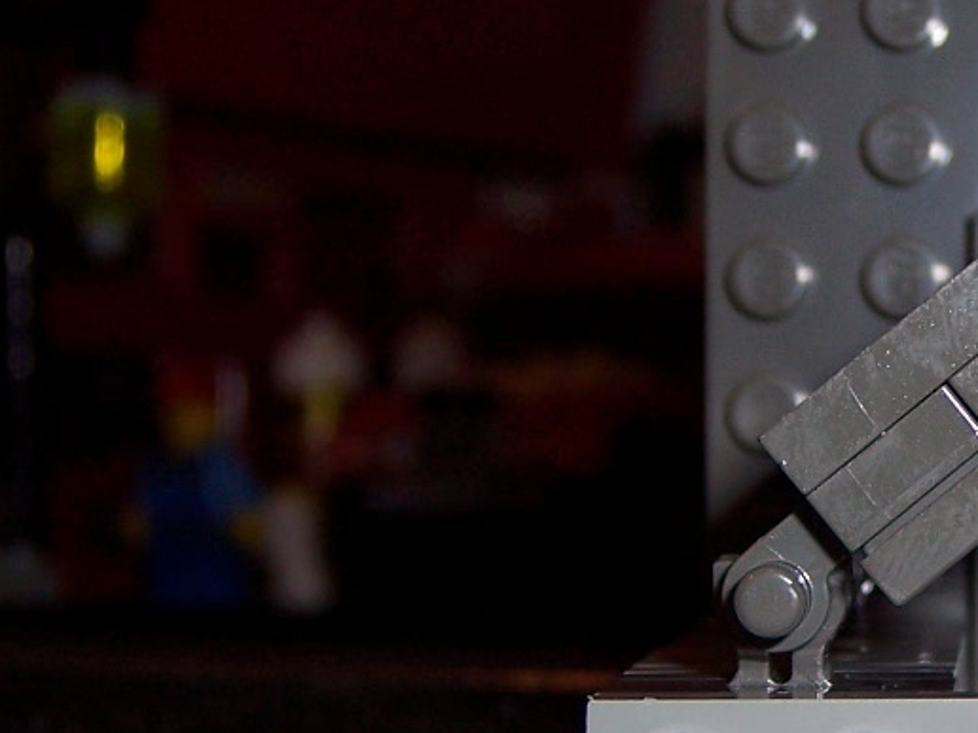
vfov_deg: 13.0
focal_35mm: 114
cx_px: 1060
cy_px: 455
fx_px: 3221
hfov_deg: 16.8
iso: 80
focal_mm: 8.2
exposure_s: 1/60
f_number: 3.4
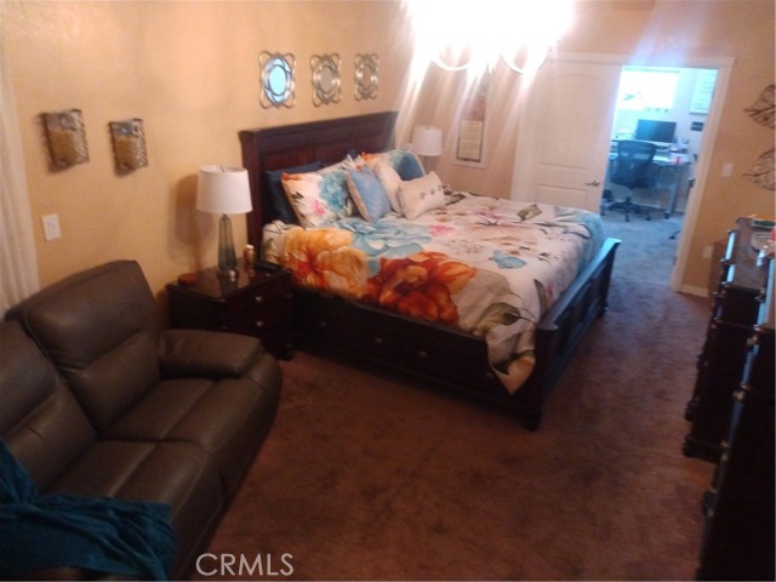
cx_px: 388
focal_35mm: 20
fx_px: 448
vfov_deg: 66.0
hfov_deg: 81.7
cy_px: 291
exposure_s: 1/24
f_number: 2
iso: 759
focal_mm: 3.54
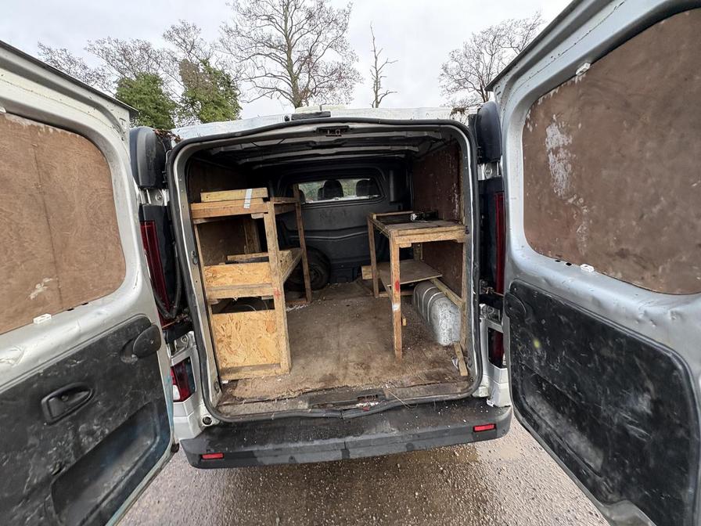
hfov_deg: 102.1
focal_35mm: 14
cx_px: 350
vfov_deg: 85.7
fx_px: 284
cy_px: 263
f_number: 2.2
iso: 250
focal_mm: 2.22
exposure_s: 1/84
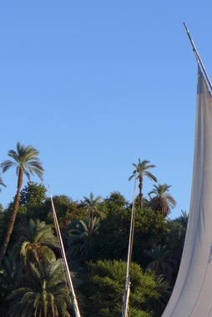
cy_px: 247
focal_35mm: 123
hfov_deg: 11.1
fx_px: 1084
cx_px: 194
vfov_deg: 16.5
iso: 80
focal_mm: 12.8
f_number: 2.8
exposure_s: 1/800
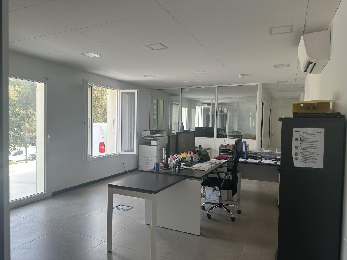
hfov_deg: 71.6
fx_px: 241
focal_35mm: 24
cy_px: 130
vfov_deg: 56.8
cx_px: 174
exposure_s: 1/138
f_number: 1.78
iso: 80
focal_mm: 6.86
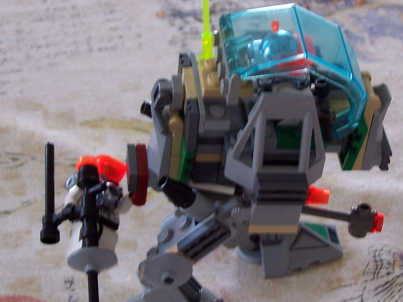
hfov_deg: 17.9
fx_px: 1281
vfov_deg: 13.5
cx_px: 237
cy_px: 143
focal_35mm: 110
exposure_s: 1/20
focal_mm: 9.8
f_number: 3.2
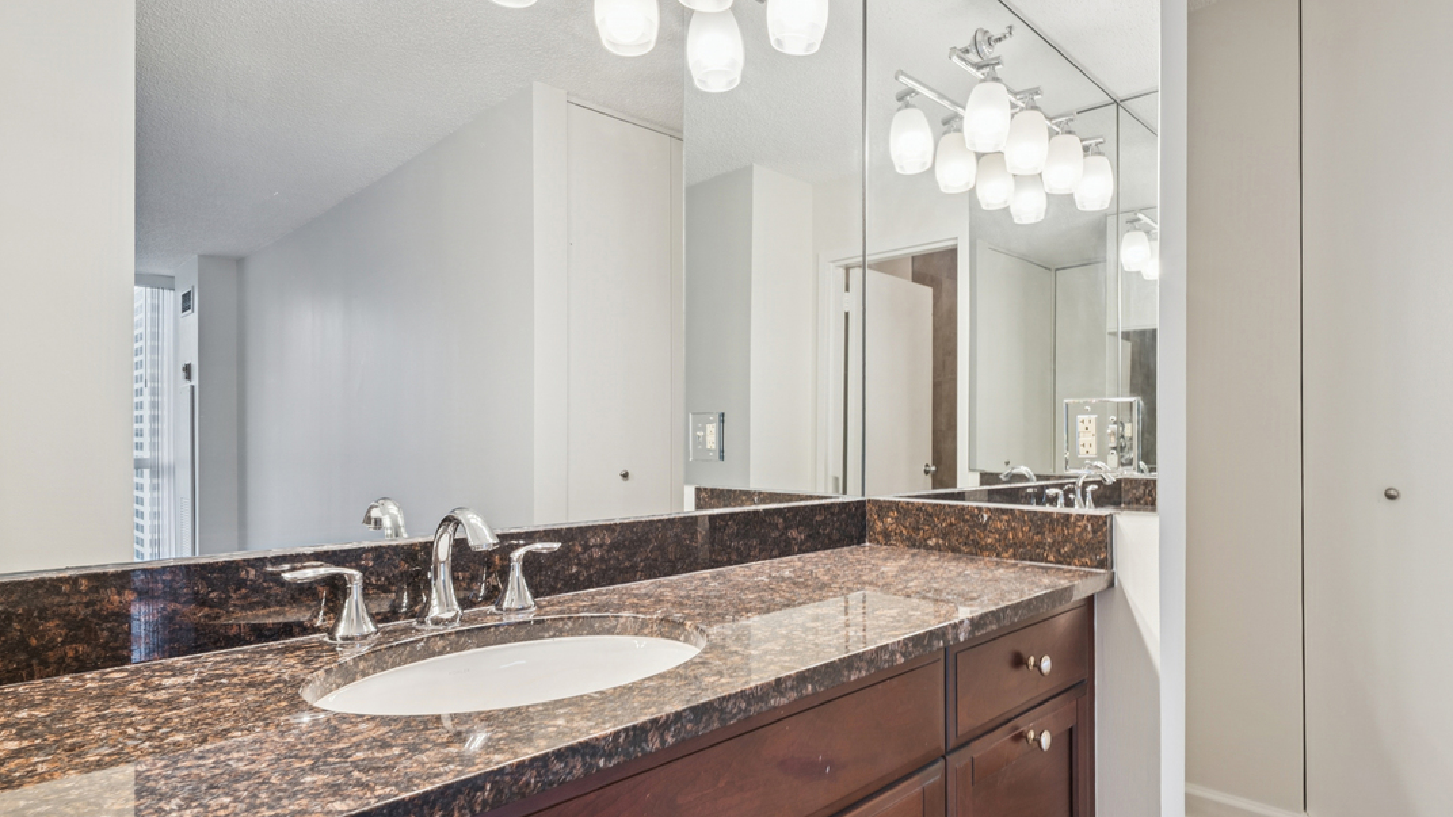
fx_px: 732
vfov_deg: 58.3
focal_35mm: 19
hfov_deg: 89.2
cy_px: 416
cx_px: 805
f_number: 8
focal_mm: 12
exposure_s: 1/5
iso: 100
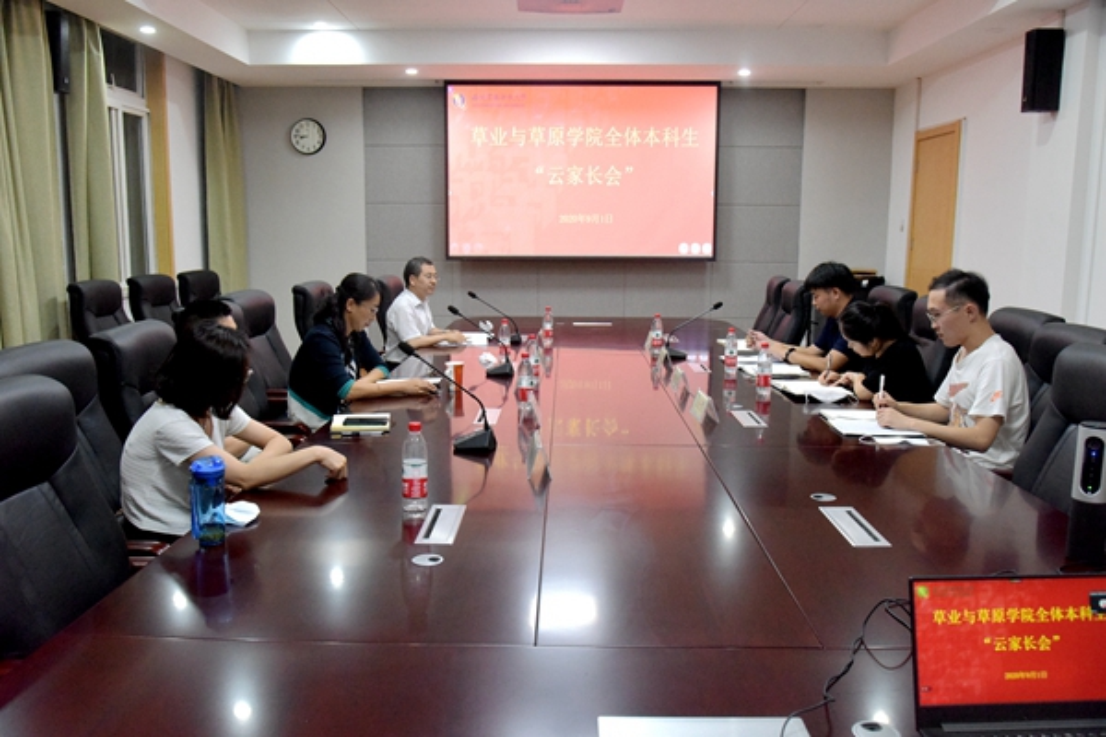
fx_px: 922
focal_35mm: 30
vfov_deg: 43.6
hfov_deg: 61.9
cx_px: 553
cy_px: 368
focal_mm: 30
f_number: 6.3
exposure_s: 1/160
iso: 6400
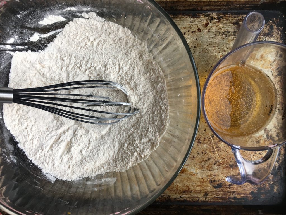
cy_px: 108
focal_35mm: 29
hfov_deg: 61.7
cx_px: 143
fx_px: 240
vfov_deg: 48.2
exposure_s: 1/30
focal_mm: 4.15
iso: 25
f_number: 2.2
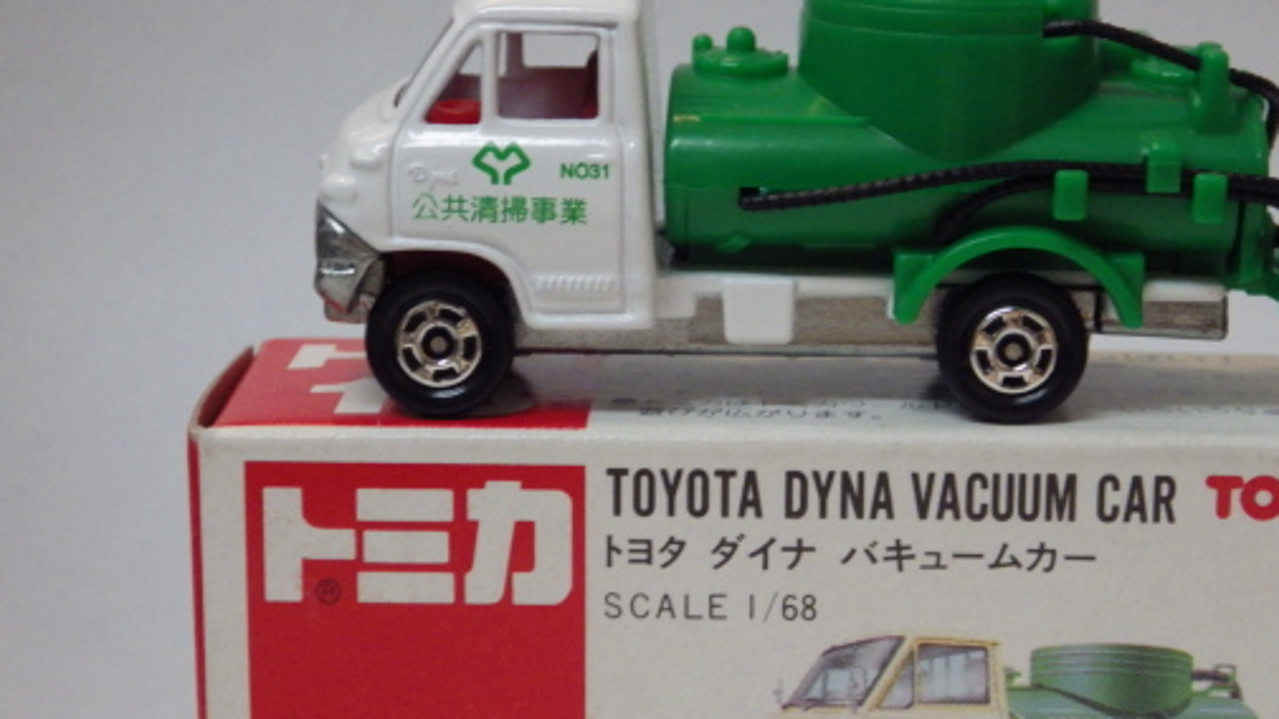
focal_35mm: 98
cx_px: 737
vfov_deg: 12.3
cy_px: 425
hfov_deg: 21.8
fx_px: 3323
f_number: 4.2
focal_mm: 12.8
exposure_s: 1/60
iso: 500
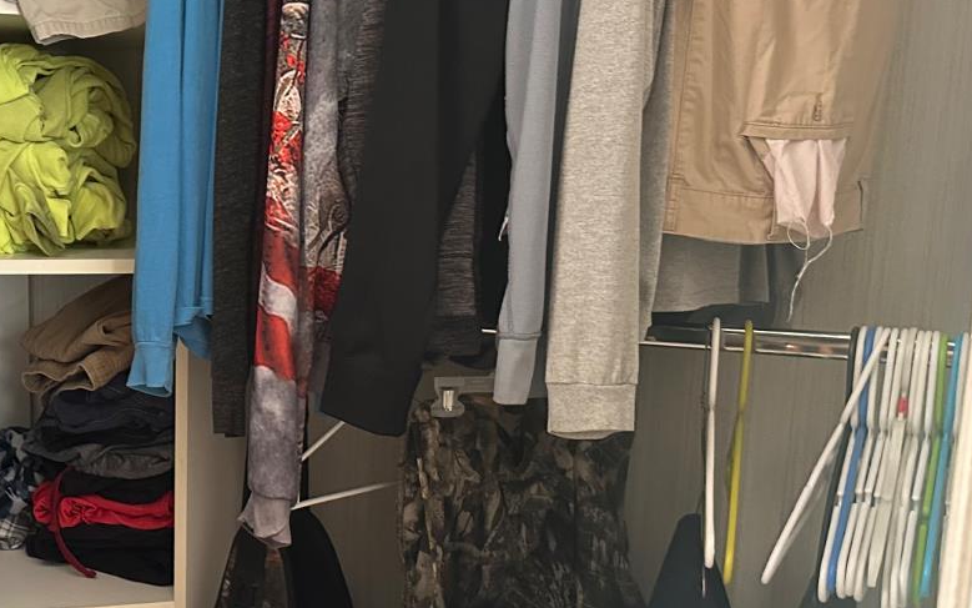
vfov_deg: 26.2
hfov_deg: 39.1
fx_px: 1298
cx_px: 162
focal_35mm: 49
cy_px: 394
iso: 800
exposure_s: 1/40
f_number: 1.78
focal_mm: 6.86
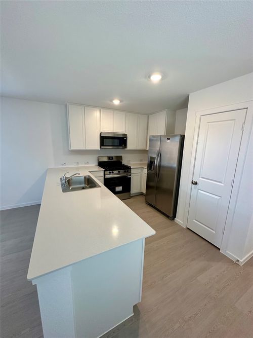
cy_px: 169
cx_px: 126
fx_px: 136
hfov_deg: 85.7
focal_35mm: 14
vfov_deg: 102.1
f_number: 2.2
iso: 200
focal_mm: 2.22
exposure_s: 1/120
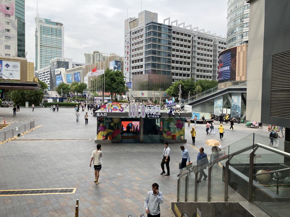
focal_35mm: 28
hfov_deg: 63.4
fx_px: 235
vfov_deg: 49.7
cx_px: 145
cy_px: 108
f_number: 1.8
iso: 32
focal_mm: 3.99
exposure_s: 1/759
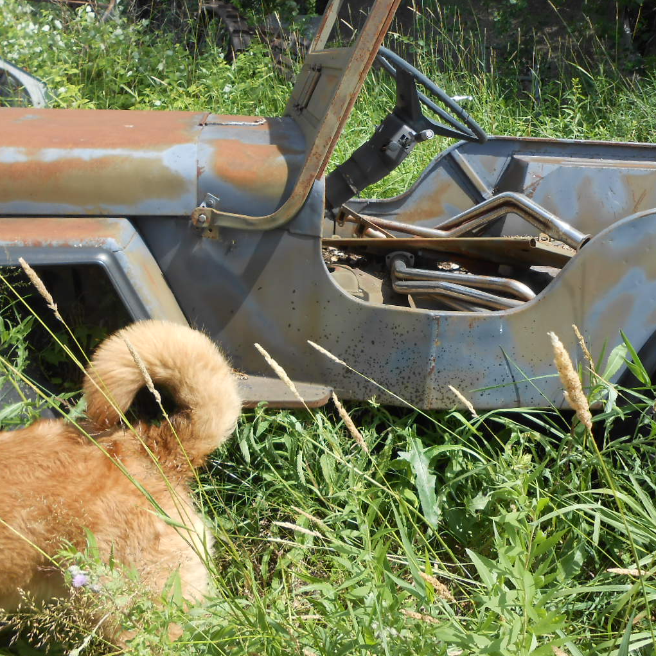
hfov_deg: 46.0
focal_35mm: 36
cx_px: 356
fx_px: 772
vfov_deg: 46.0
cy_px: 296
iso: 80
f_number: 3.5
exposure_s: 1/400
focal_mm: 4.6
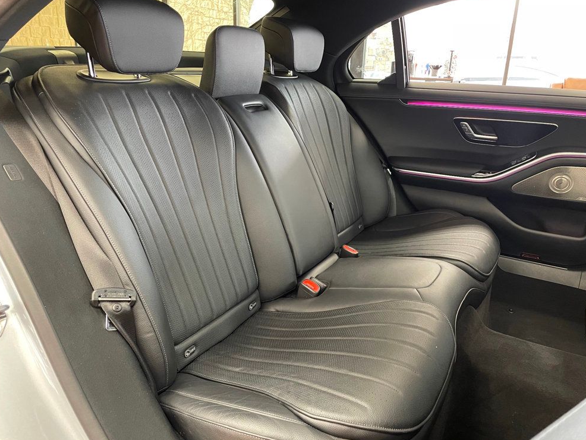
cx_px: 289
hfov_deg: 65.3
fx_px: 457
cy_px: 219
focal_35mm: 27
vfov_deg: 51.4
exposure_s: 1/40
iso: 400
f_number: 1.6
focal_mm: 4.2
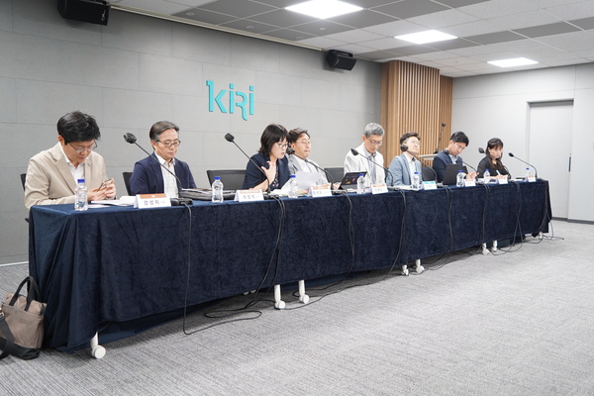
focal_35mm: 32
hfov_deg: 58.7
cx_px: 297
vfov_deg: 41.1
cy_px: 198
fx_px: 528
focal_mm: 32
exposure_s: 1/40
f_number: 3.2
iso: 640
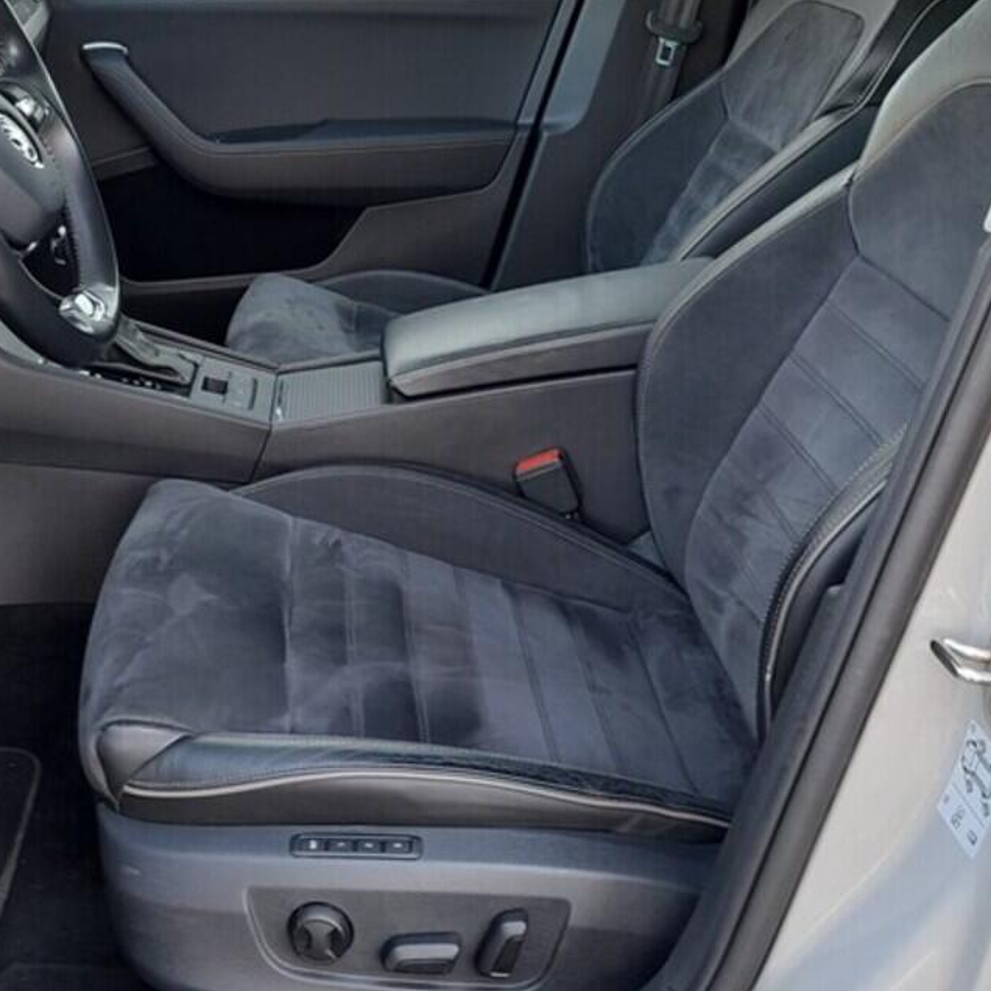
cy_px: 288
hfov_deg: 33.4
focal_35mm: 50
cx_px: 254
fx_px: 1619
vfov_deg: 33.6
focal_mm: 4.6
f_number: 2
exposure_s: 1/50
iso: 64
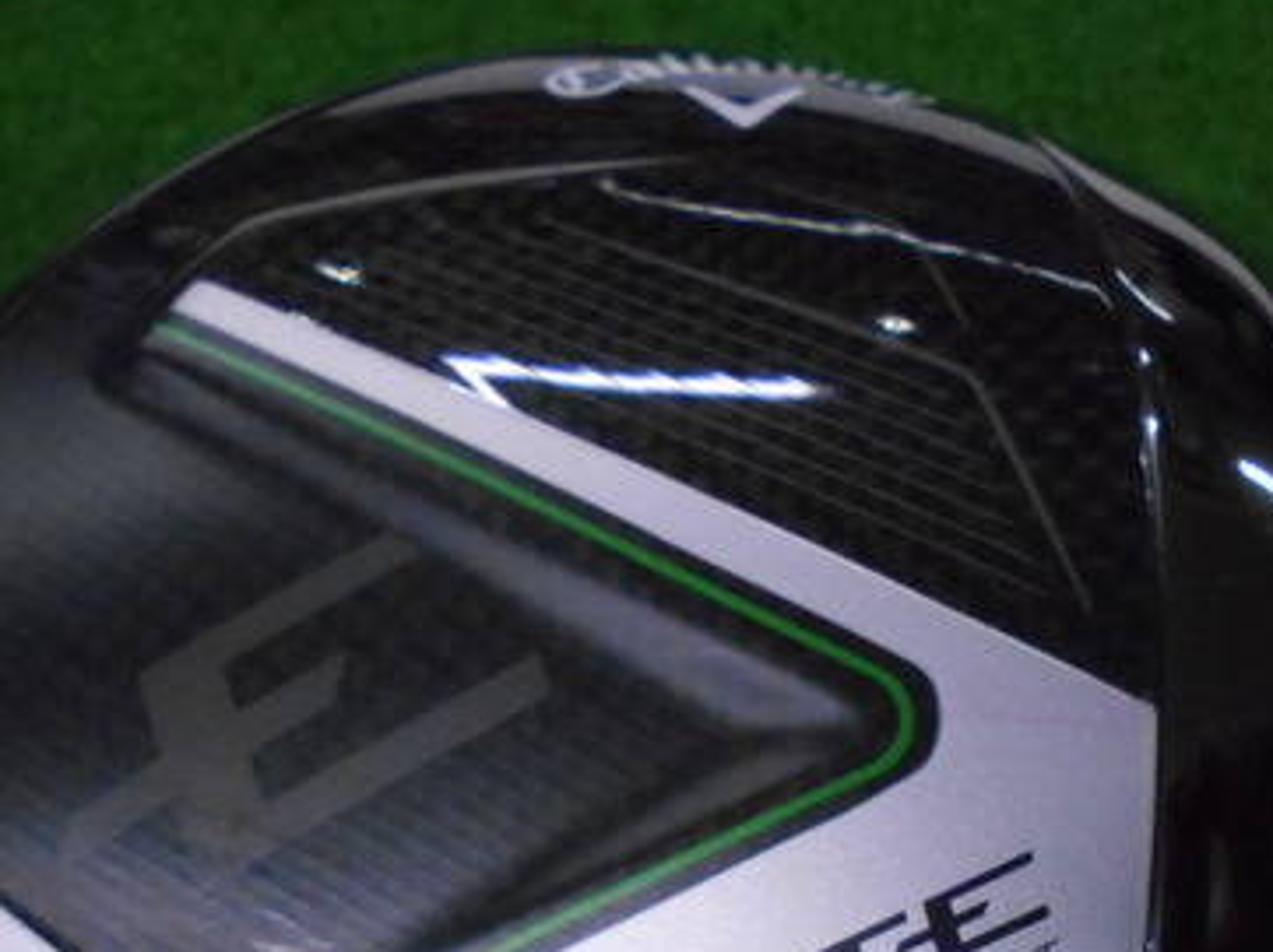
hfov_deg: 41.2
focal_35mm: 46
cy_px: 797
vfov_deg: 30.5
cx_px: 731
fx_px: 1691
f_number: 3.2
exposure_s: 1/250
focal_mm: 4.6
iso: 800
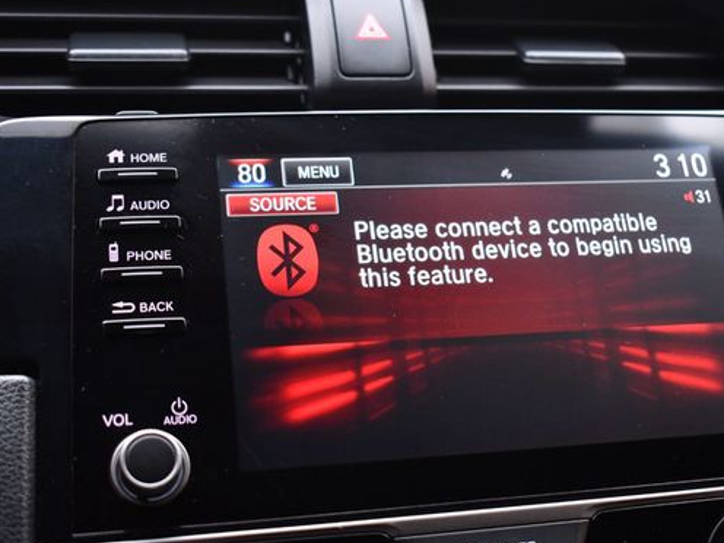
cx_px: 439
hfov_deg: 33.7
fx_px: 1192
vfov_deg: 25.7
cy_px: 266
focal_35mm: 57
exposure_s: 1/125
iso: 1250
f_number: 4.2
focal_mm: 31
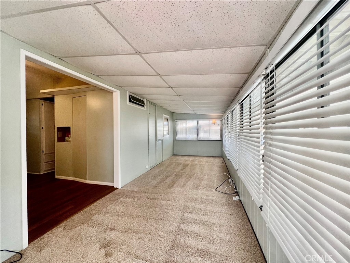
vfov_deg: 89.9
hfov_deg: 106.2
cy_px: 132
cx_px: 175
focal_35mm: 13
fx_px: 131
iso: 100
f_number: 1.8
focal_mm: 1.57
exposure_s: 1/120
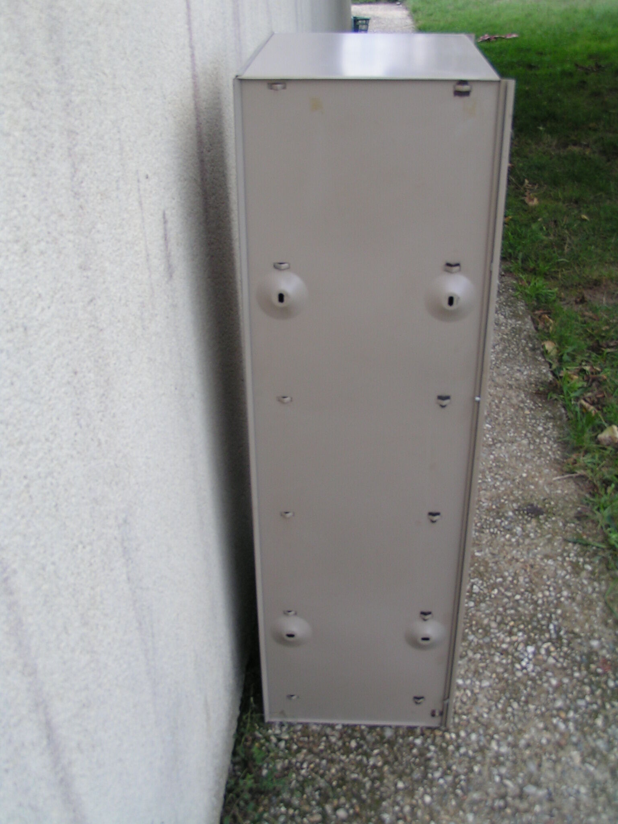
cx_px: 309
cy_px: 412
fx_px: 905
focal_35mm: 38
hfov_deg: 37.7
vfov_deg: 49.0
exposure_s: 1/100
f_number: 4.5
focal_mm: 5.8
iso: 50
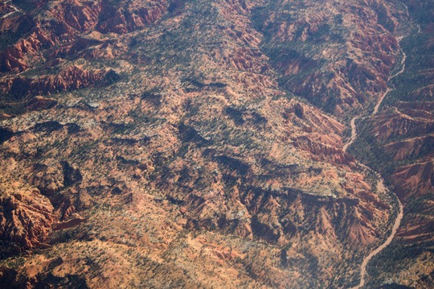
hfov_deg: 37.9
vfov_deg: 25.7
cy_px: 144
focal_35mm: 52
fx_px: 632
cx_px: 217
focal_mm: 35
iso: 280
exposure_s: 1/1000
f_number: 4.8
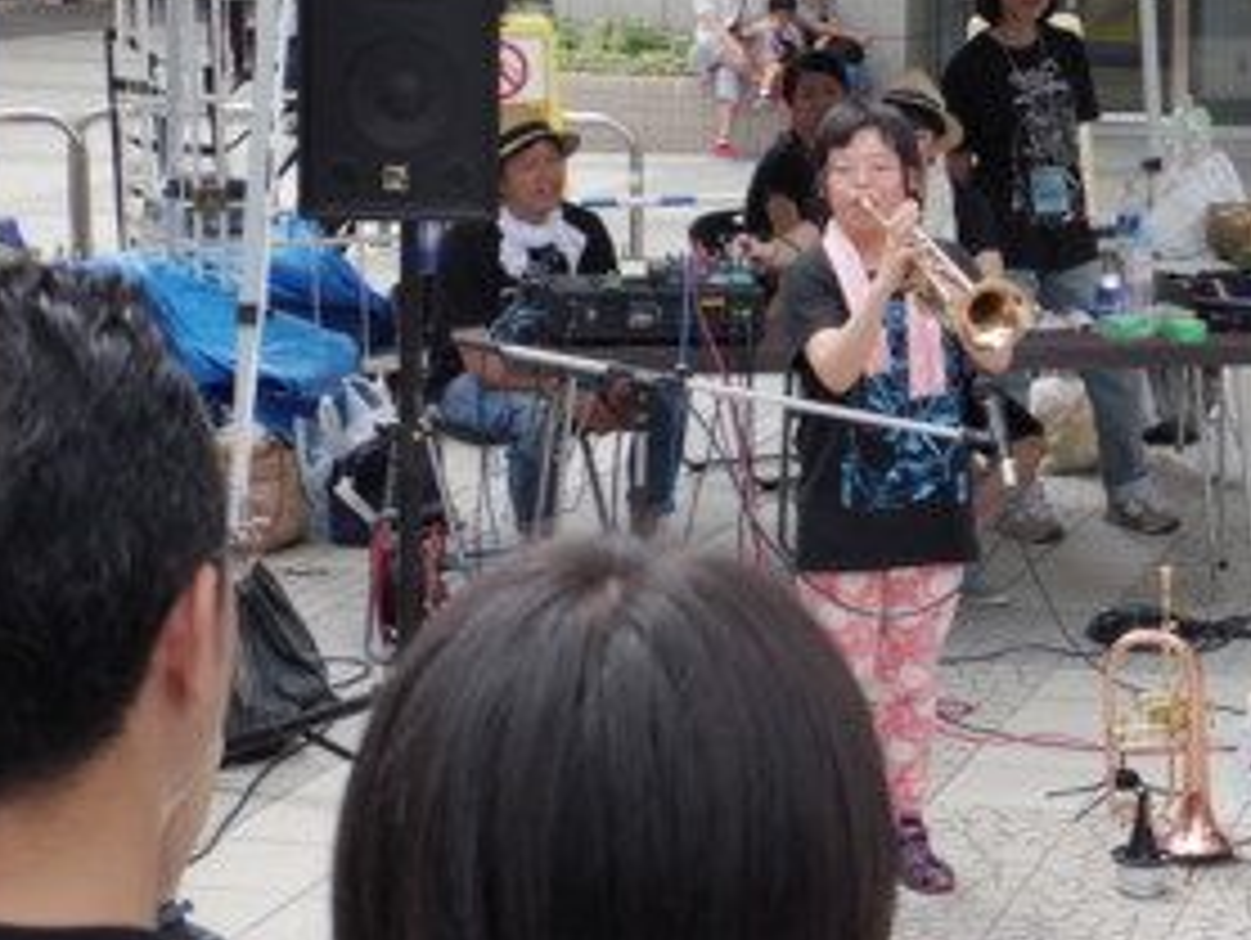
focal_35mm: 97
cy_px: 198
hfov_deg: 20.0
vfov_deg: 15.2
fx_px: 3509
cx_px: 990
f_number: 4
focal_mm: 13.1
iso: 200
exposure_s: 1/125
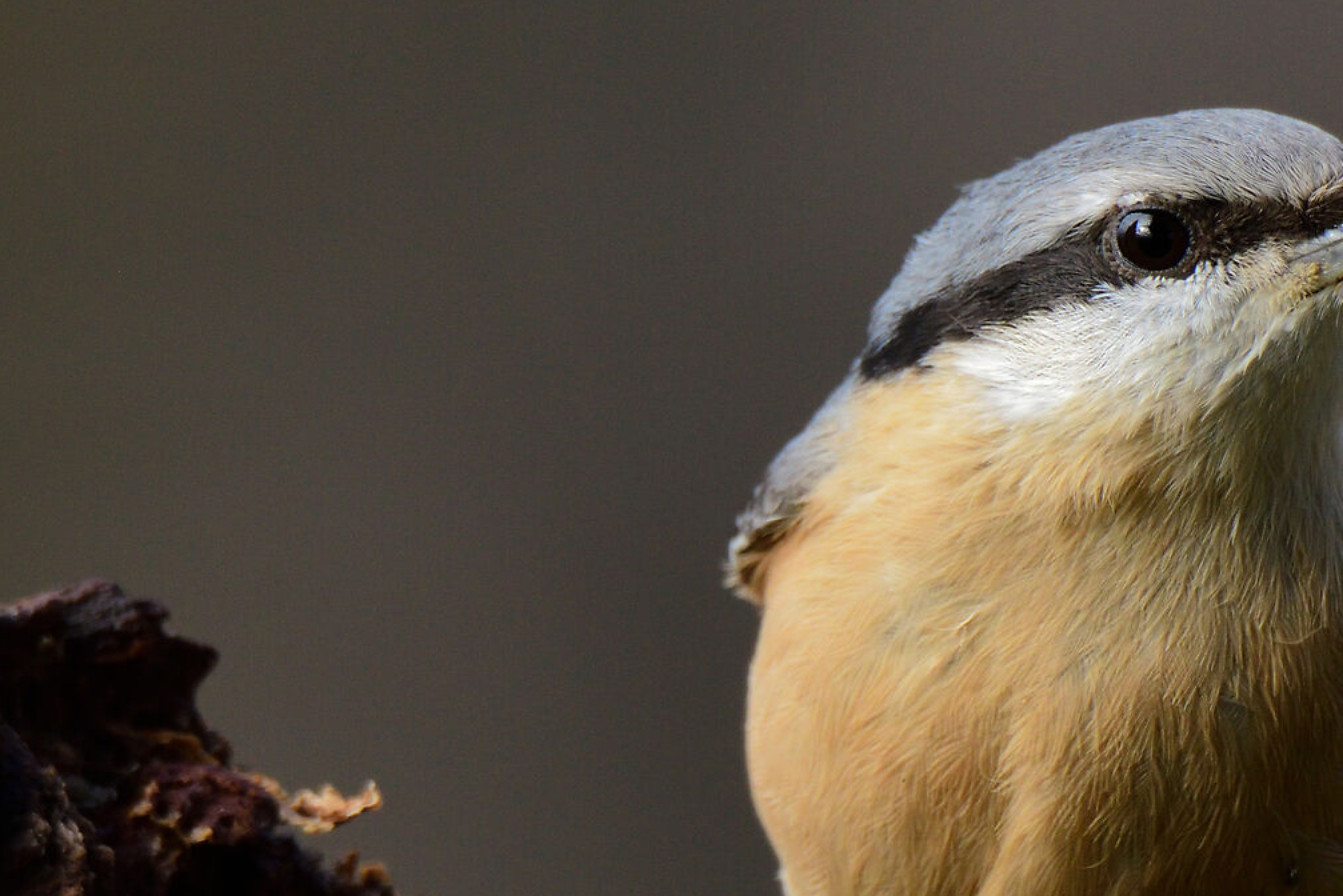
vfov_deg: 0.6
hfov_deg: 1.0
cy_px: 697
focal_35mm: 2144
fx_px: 80001
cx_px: 1066
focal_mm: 600
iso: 1100
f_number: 8
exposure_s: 1/400
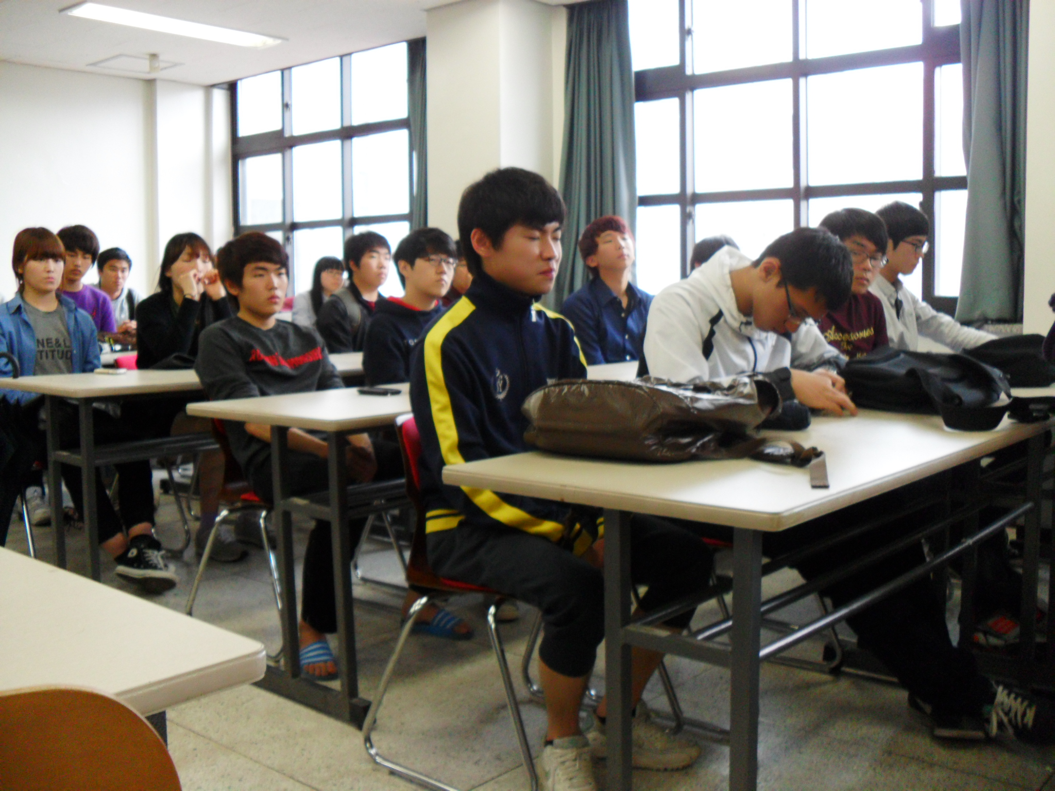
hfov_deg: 52.6
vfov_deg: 40.7
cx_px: 528
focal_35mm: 35
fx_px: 1067
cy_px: 396
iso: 160
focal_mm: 6.3
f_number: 3
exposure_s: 1/45
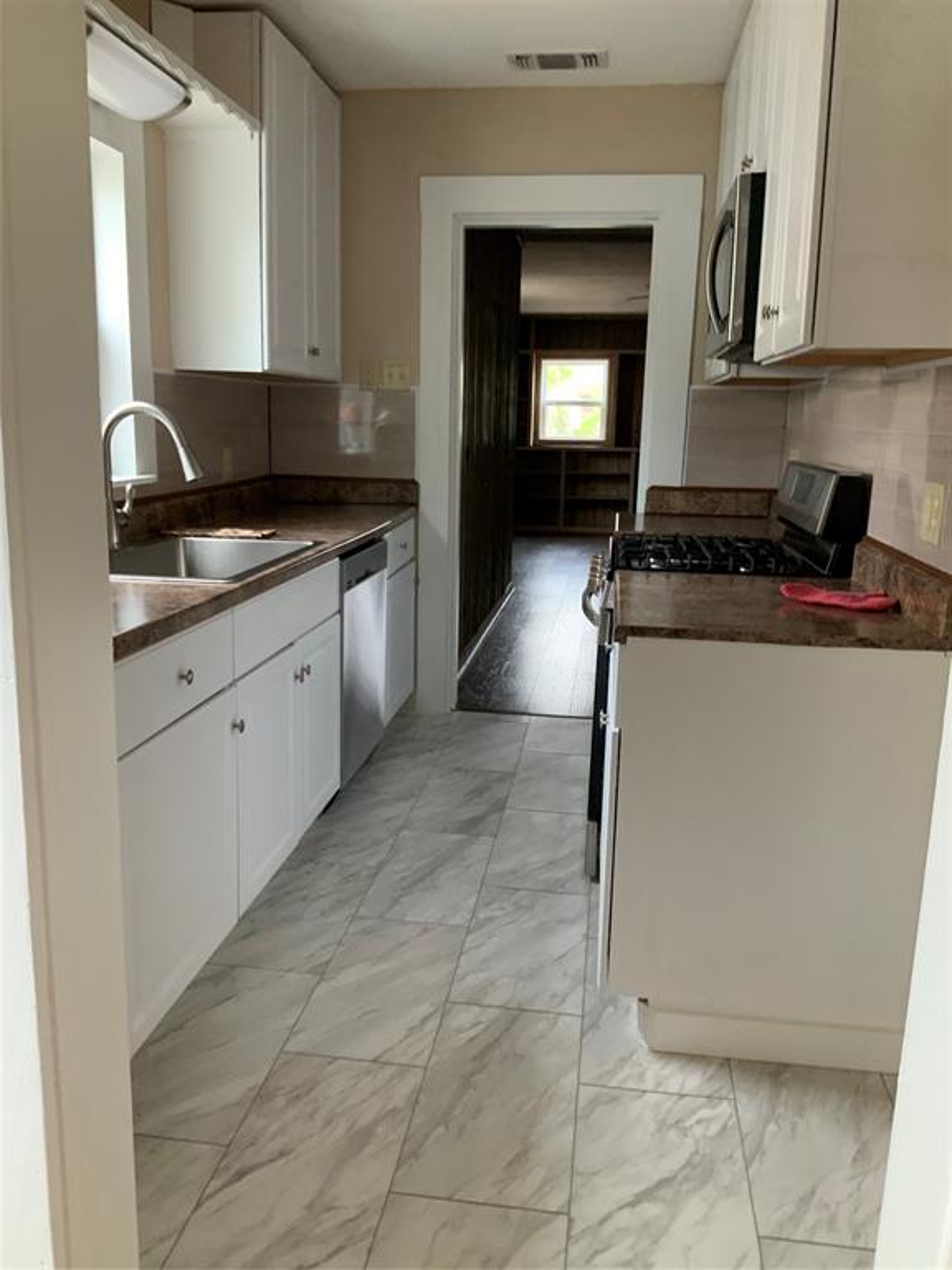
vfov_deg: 61.7
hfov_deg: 48.2
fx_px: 1063
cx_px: 476
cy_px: 635
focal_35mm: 29
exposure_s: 1/60
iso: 125
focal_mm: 3
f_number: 1.8
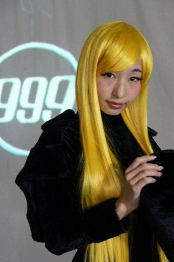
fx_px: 571
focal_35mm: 79
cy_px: 144
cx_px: 97
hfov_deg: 17.3
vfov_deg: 25.8
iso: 1600
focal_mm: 45
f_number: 2.8
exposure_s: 1/40
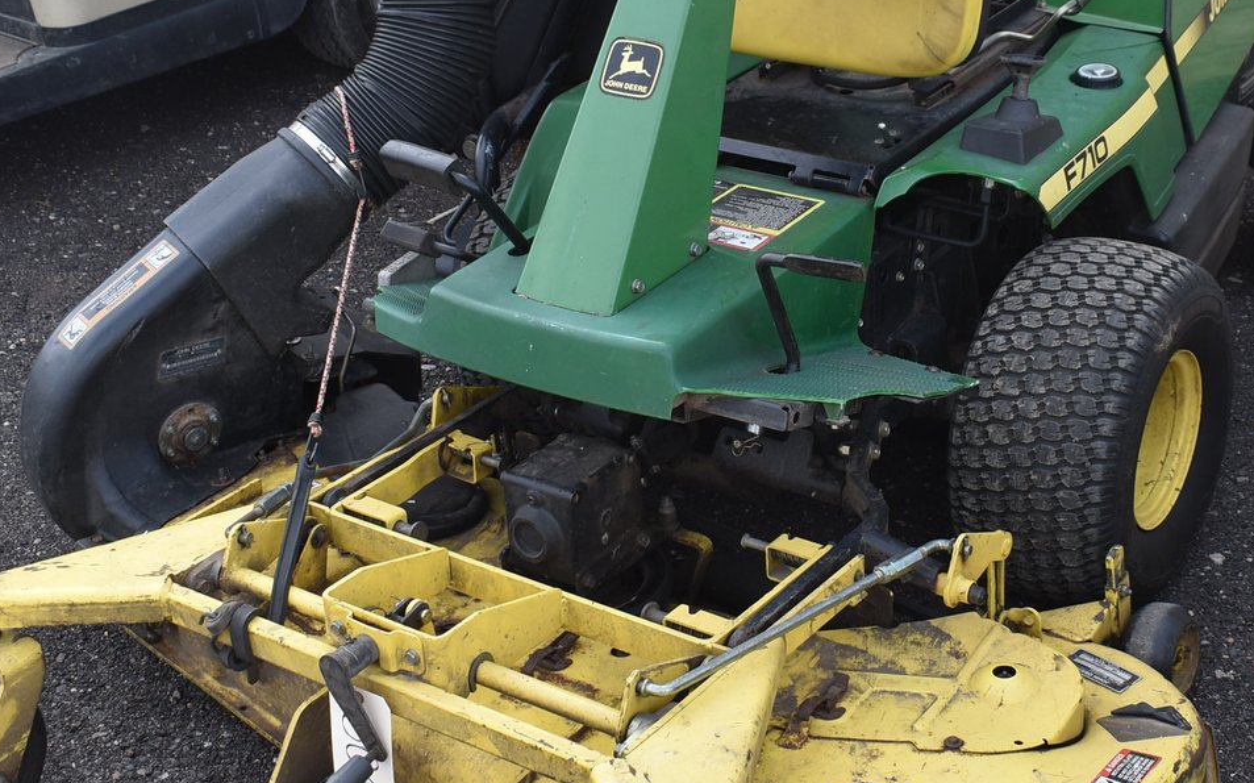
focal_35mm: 60
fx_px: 2050
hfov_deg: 33.9
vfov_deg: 21.6
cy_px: 319
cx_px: 780
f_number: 6.3
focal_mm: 22
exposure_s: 1/250
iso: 200
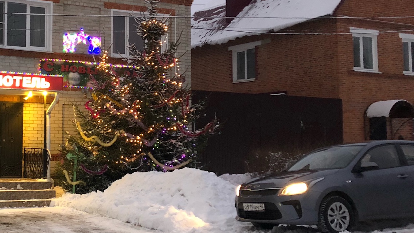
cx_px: 52
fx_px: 604
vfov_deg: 21.8
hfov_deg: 35.9
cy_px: 94
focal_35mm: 55
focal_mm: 3.99
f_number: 1.8
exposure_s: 1/8
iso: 80
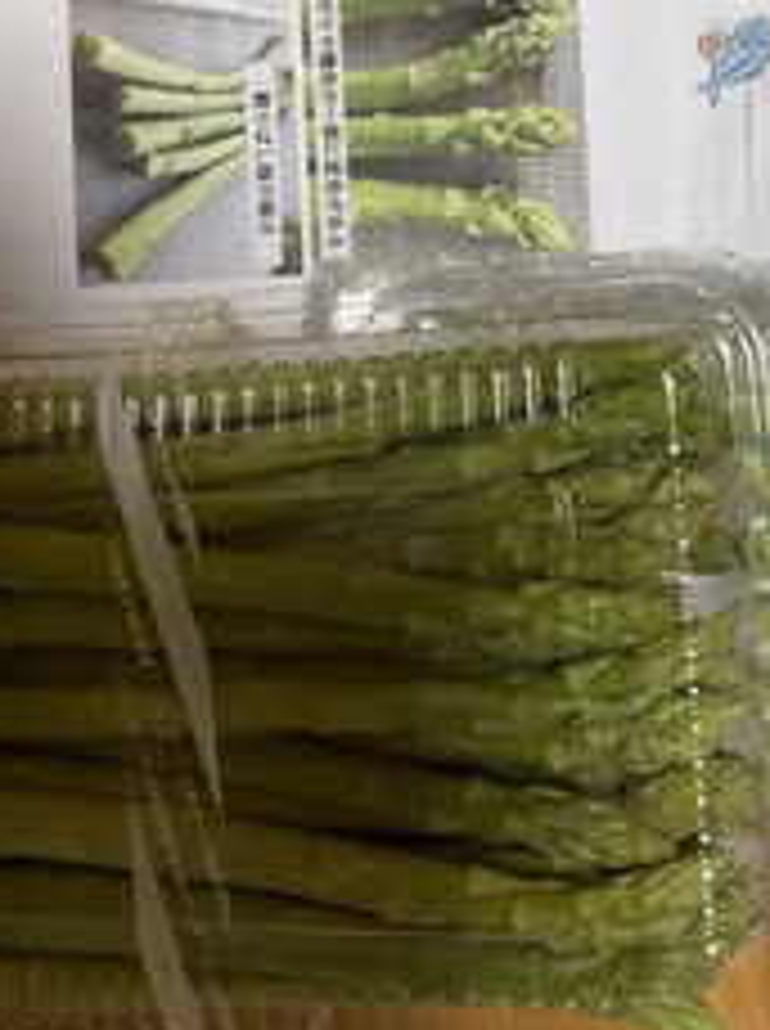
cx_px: 581
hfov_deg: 29.1
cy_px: 216
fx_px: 1457
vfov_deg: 37.7
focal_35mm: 49
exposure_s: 1/100
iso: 80
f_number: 1.8
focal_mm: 3.99
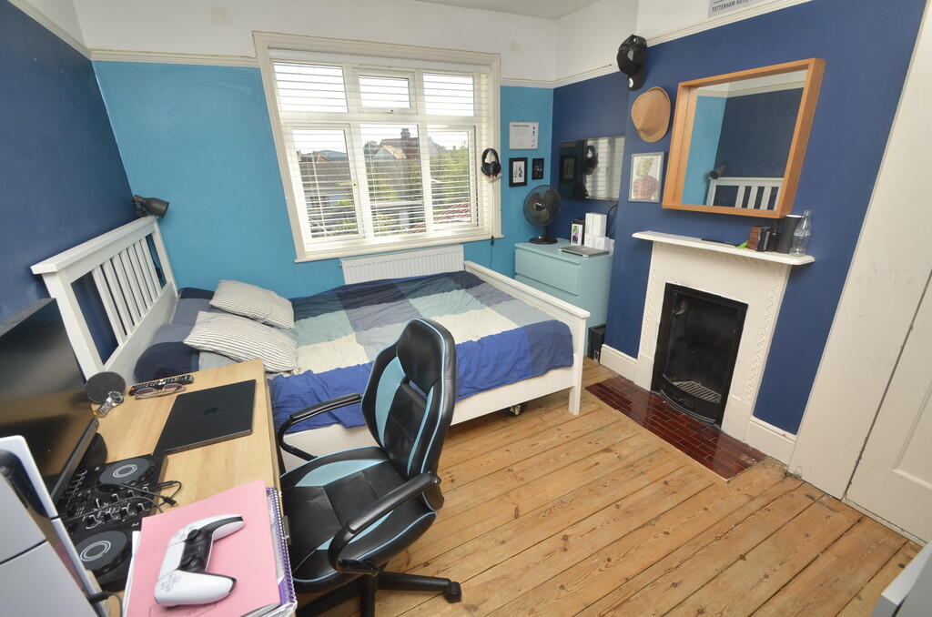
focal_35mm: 15
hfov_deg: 100.5
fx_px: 387
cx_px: 466
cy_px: 308
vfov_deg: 77.1
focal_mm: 10
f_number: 7.1
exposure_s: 1/200
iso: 180
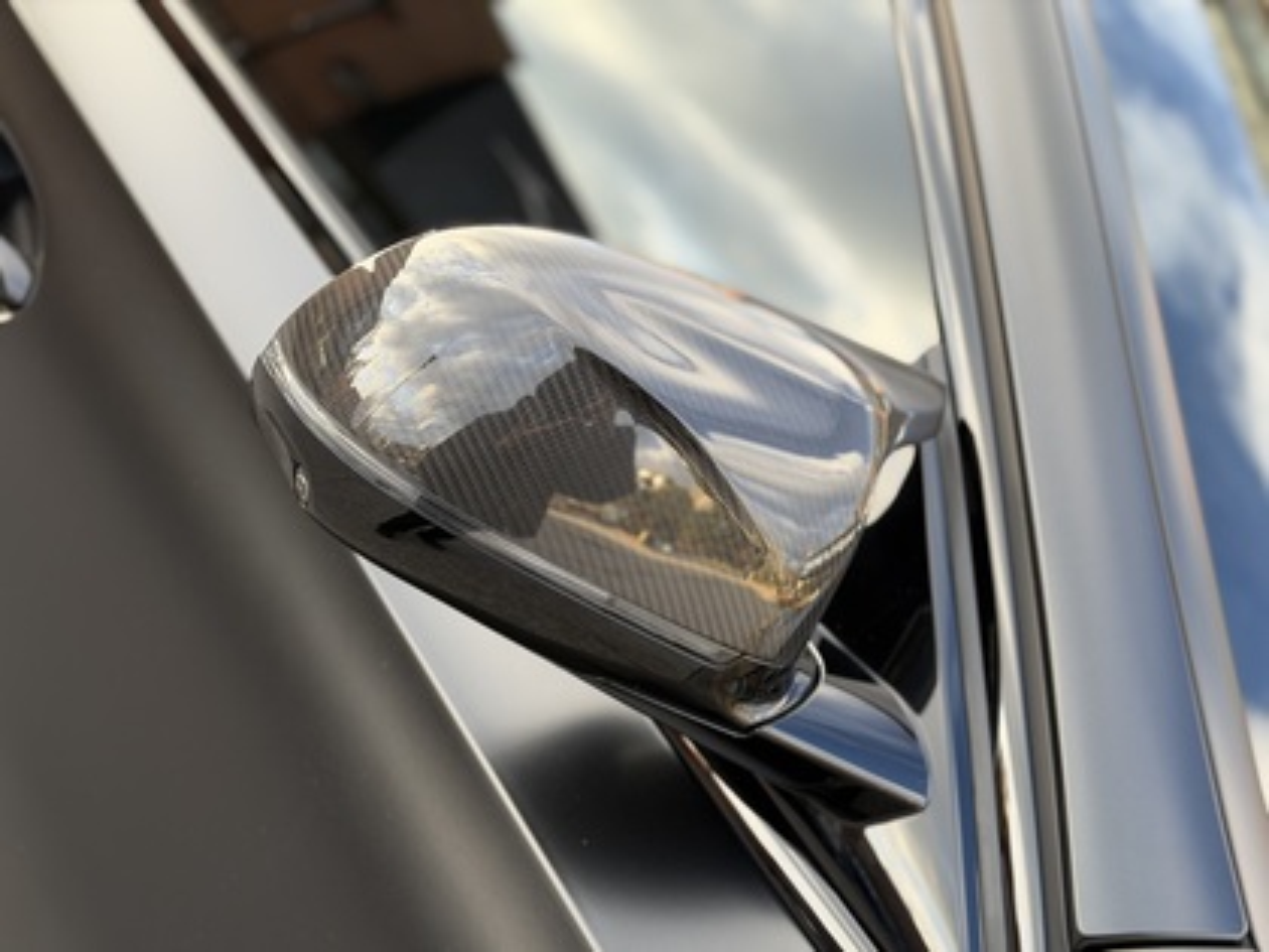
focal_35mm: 48
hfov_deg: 39.7
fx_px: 1760
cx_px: 634
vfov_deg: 30.3
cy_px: 476
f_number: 1.78
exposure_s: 1/145
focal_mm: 6.76
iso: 50
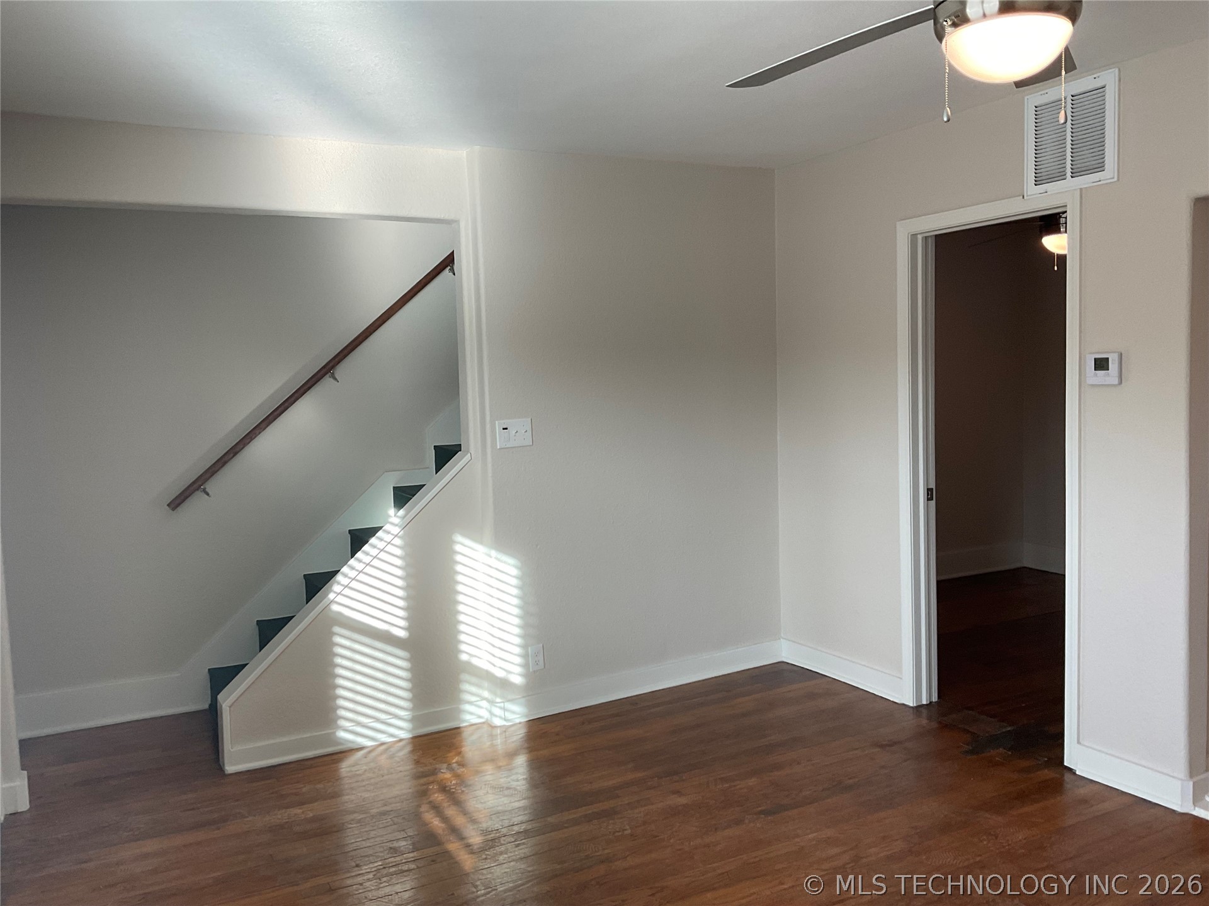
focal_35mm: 29
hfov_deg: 61.7
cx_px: 604
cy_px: 453
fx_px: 1013
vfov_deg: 48.2
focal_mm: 3
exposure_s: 1/122
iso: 64
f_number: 1.8
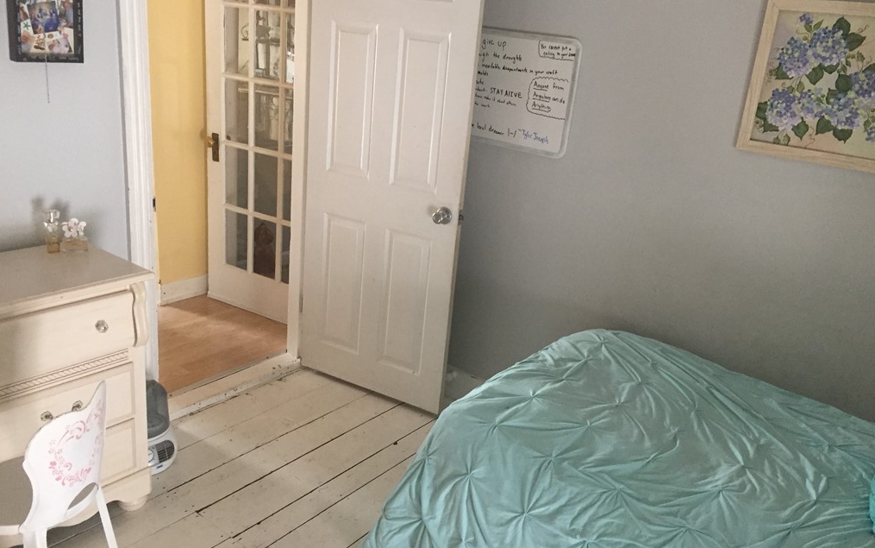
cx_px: 437
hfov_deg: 61.2
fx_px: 739
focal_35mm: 31
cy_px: 273
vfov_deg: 40.6
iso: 160
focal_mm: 4.15
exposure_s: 1/30
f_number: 2.2
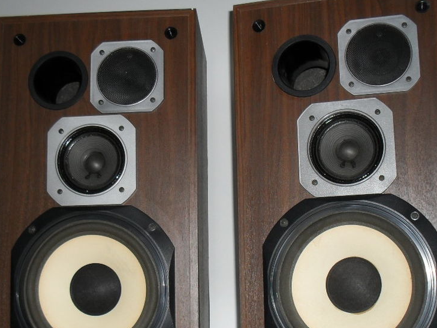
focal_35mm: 48
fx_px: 606
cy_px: 210
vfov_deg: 30.1
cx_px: 234
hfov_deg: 39.6
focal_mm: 6.3
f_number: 3.2
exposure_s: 1/45
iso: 200
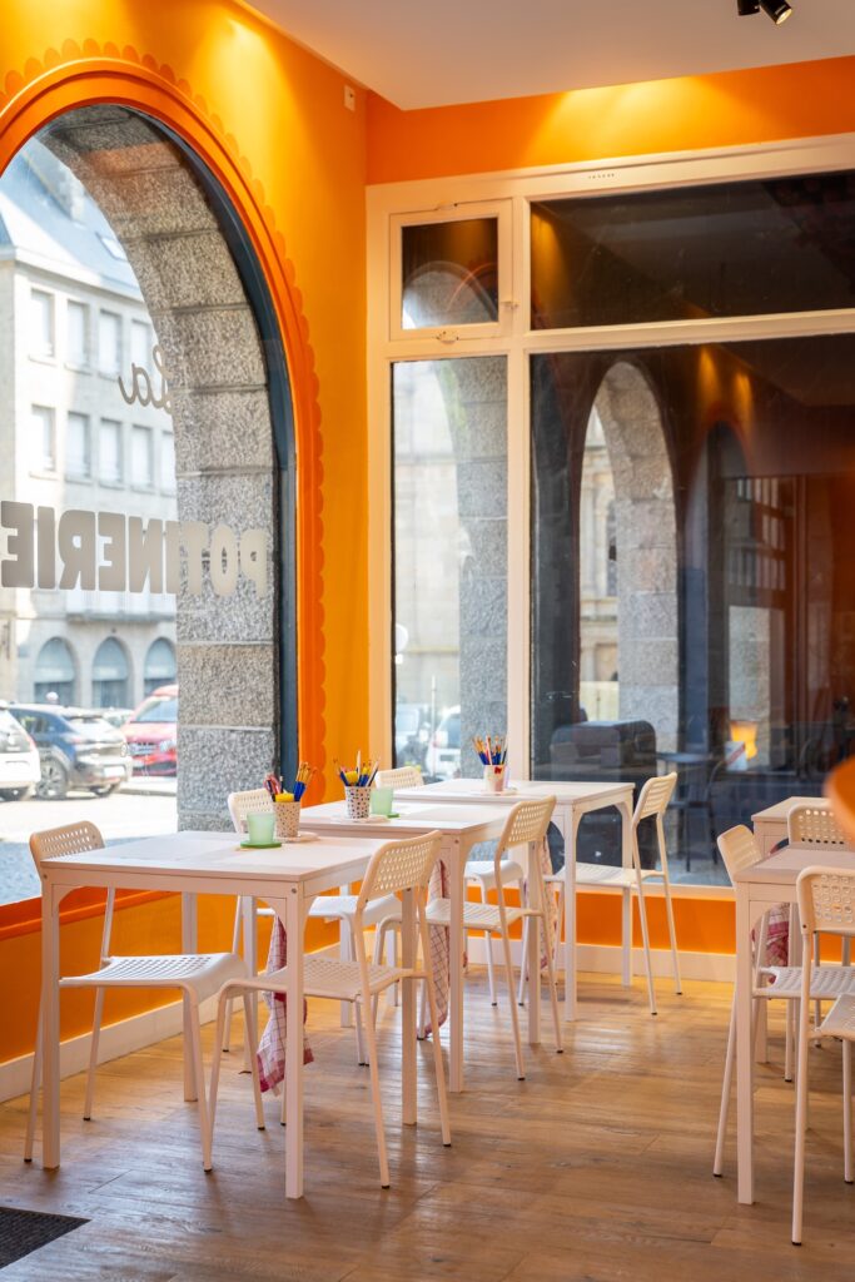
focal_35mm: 48
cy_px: 641
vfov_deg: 41.3
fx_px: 1702
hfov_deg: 28.2
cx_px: 428
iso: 125
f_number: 4
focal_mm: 47.8
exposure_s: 1/50
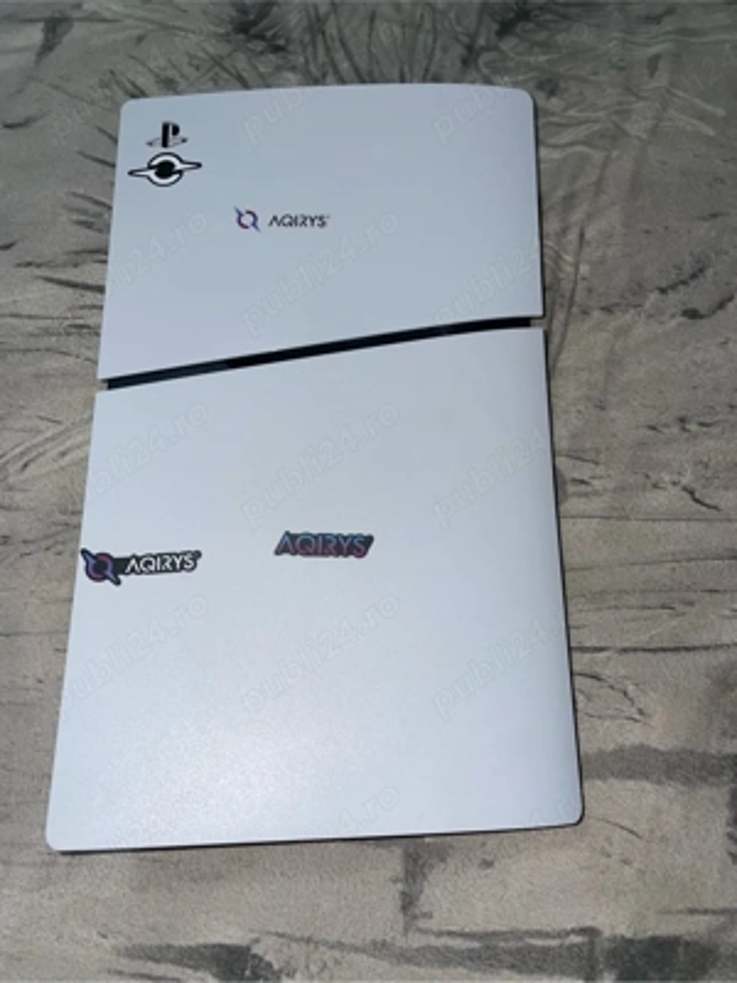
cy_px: 492
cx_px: 368
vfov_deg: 67.3
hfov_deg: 53.1
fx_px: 738
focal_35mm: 26
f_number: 1.6
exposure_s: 1/38
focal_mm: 4.2
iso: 32
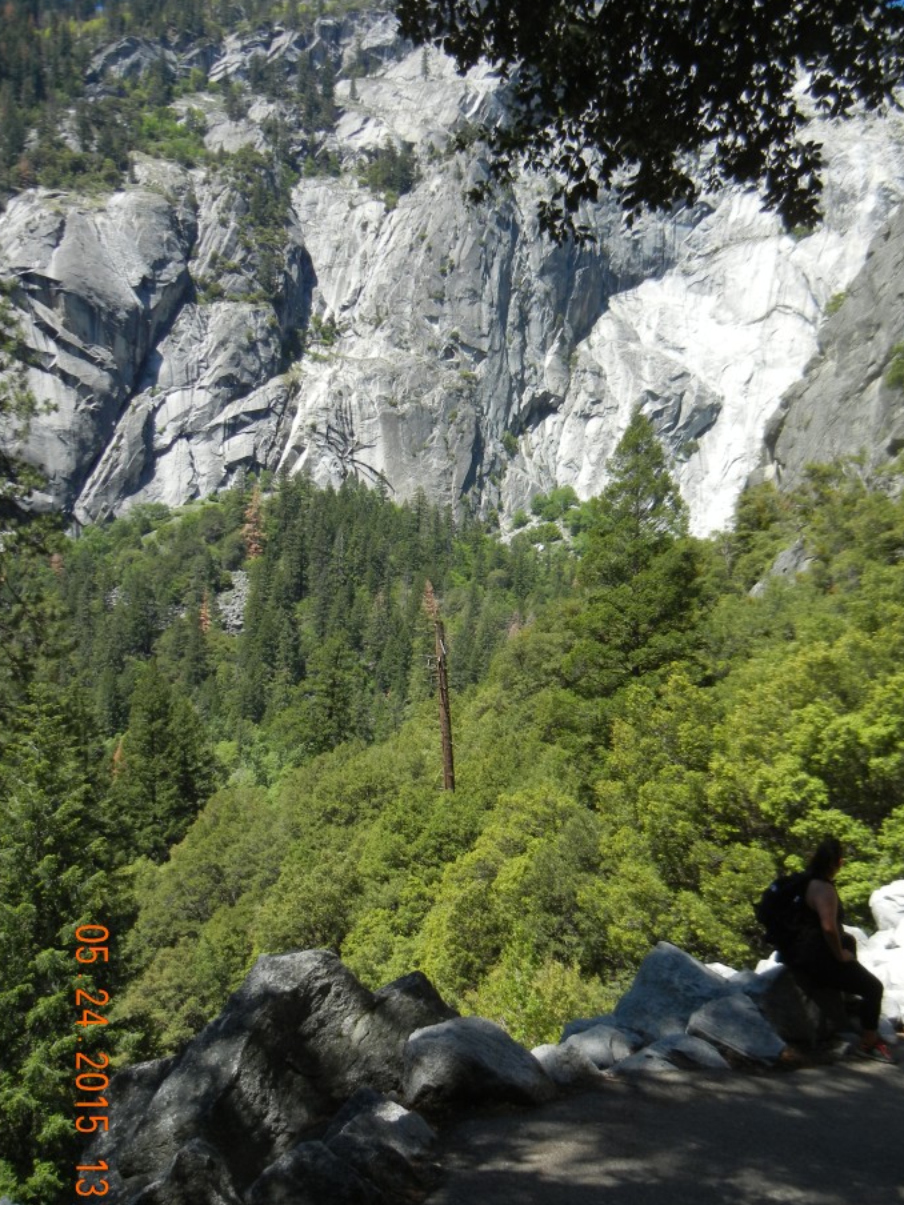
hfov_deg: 41.7
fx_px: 1184
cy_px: 661
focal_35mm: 34
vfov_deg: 53.9
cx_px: 497
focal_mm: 5.4
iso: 160
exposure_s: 1/841
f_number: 3.5
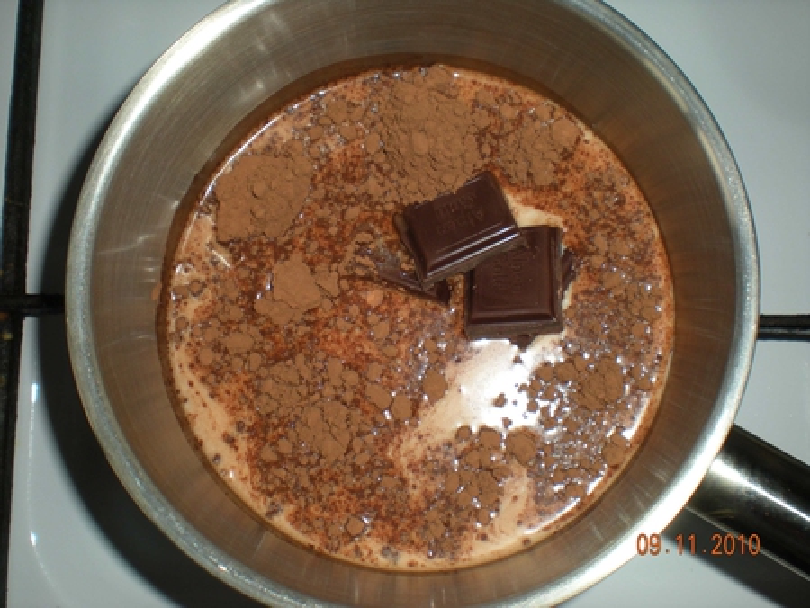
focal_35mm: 44
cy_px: 304
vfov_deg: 32.9
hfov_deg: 42.9
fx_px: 1030
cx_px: 405
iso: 64
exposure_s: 1/60
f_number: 4.9
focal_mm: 7.4
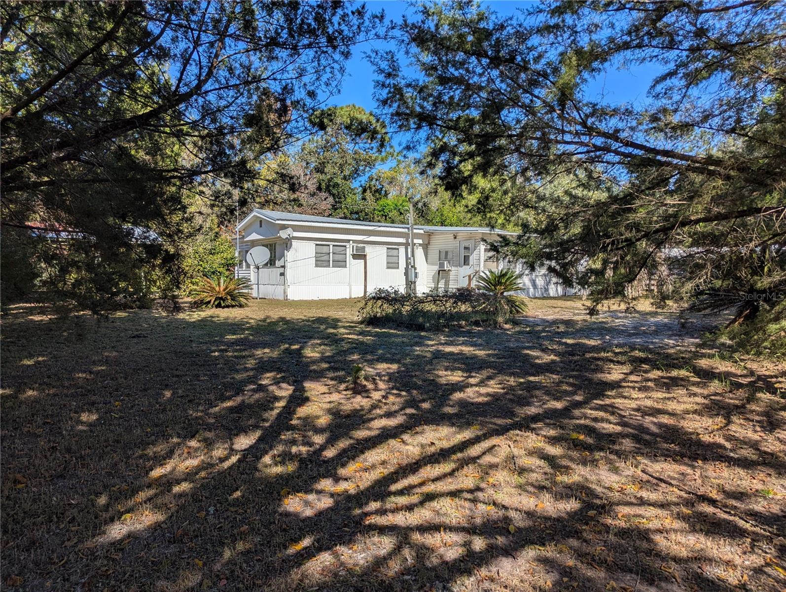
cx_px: 393
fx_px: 546
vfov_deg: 56.9
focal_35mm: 24
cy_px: 296
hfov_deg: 71.5
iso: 51
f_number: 1.85
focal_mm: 6.81
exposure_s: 1/3333
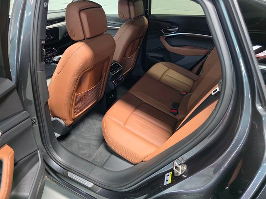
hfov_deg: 73.9
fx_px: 177
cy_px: 100
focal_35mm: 23
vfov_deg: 58.9
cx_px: 133
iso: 800
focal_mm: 6.3
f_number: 1.7
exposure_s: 1/120
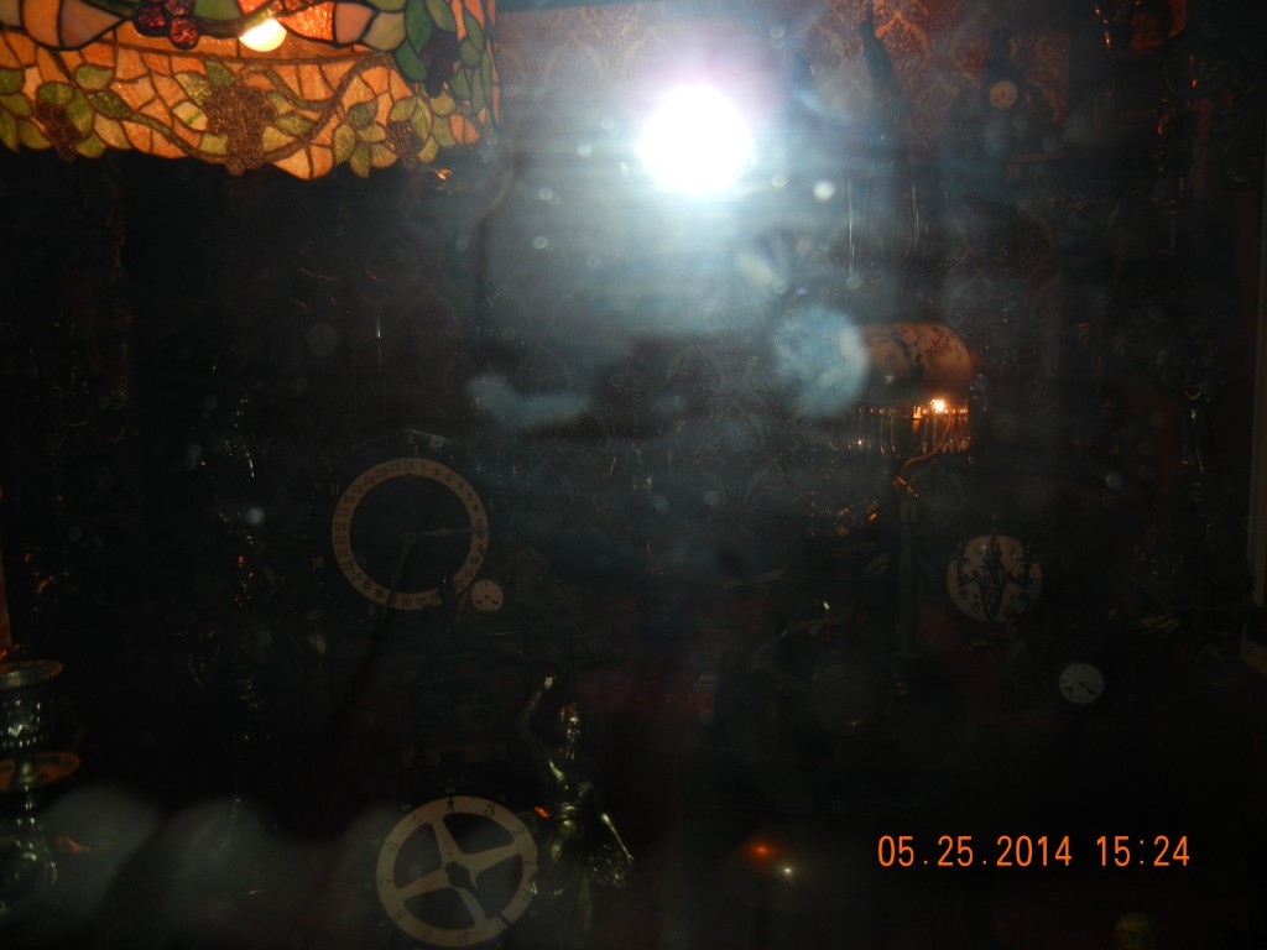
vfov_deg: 46.8
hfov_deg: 60.0
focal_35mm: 30
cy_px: 475
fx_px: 1098
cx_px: 634
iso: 200
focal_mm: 5.4
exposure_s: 1/30
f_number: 3.5
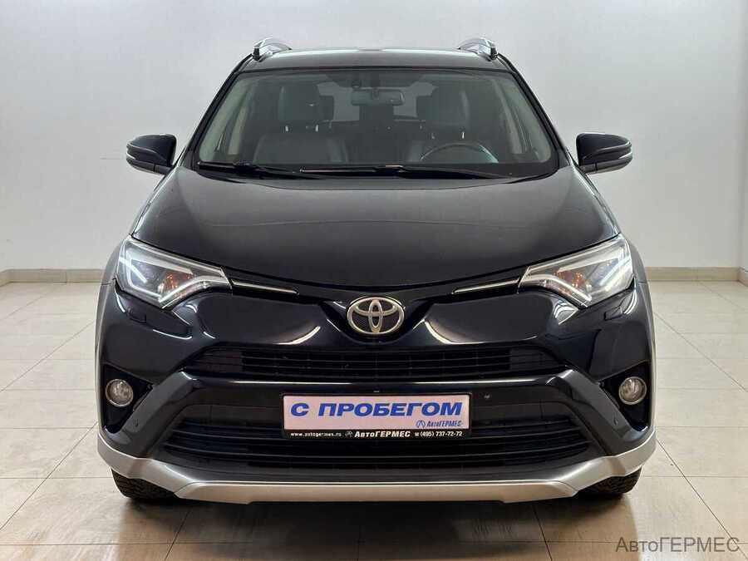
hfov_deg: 39.7
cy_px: 280
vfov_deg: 30.3
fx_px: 1037
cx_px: 374
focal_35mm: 48
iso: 125
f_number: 1.78
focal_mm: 6.86
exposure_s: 1/100
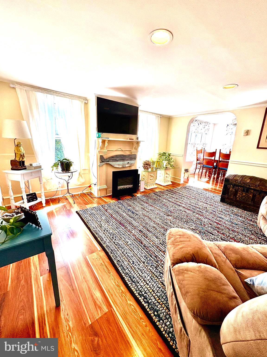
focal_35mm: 14
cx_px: 134
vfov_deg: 102.1
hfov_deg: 85.7
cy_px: 178
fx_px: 144
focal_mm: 2.22
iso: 100
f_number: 2.2
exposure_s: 1/132
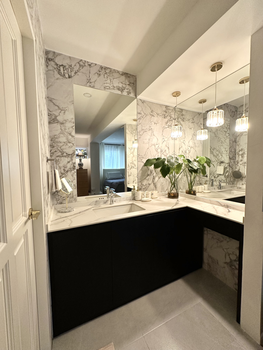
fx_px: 142
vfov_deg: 102.1
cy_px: 175
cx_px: 132
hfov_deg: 85.7
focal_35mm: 14
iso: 160
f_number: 2.2
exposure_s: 1/100
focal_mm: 2.22
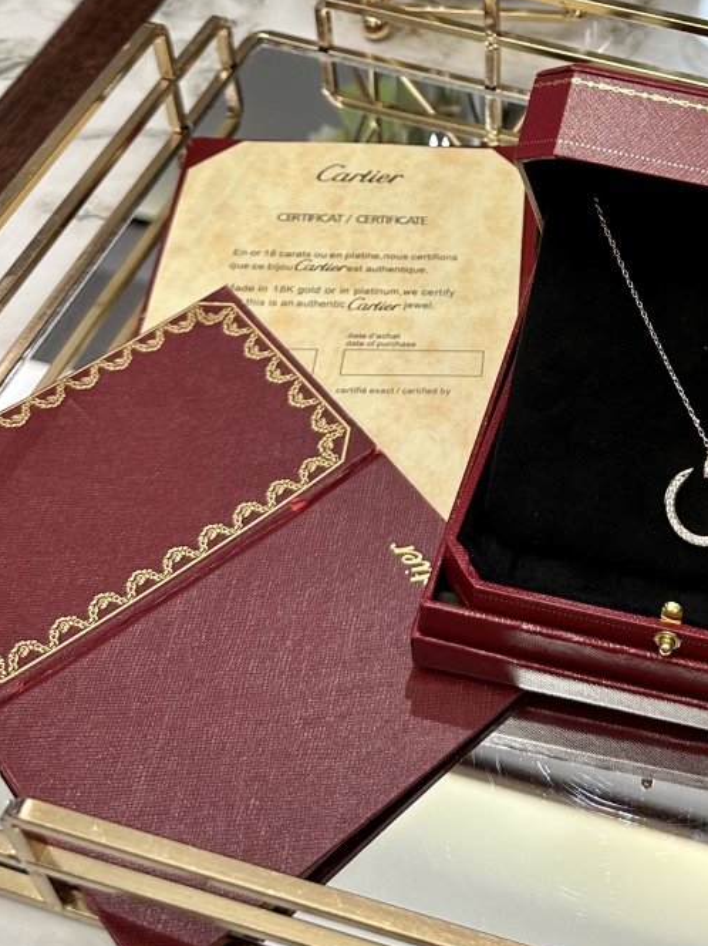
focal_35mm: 52
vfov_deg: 34.3
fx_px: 1419
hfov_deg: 26.6
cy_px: 55
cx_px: 695
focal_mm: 6.86
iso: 125
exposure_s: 1/50
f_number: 1.78
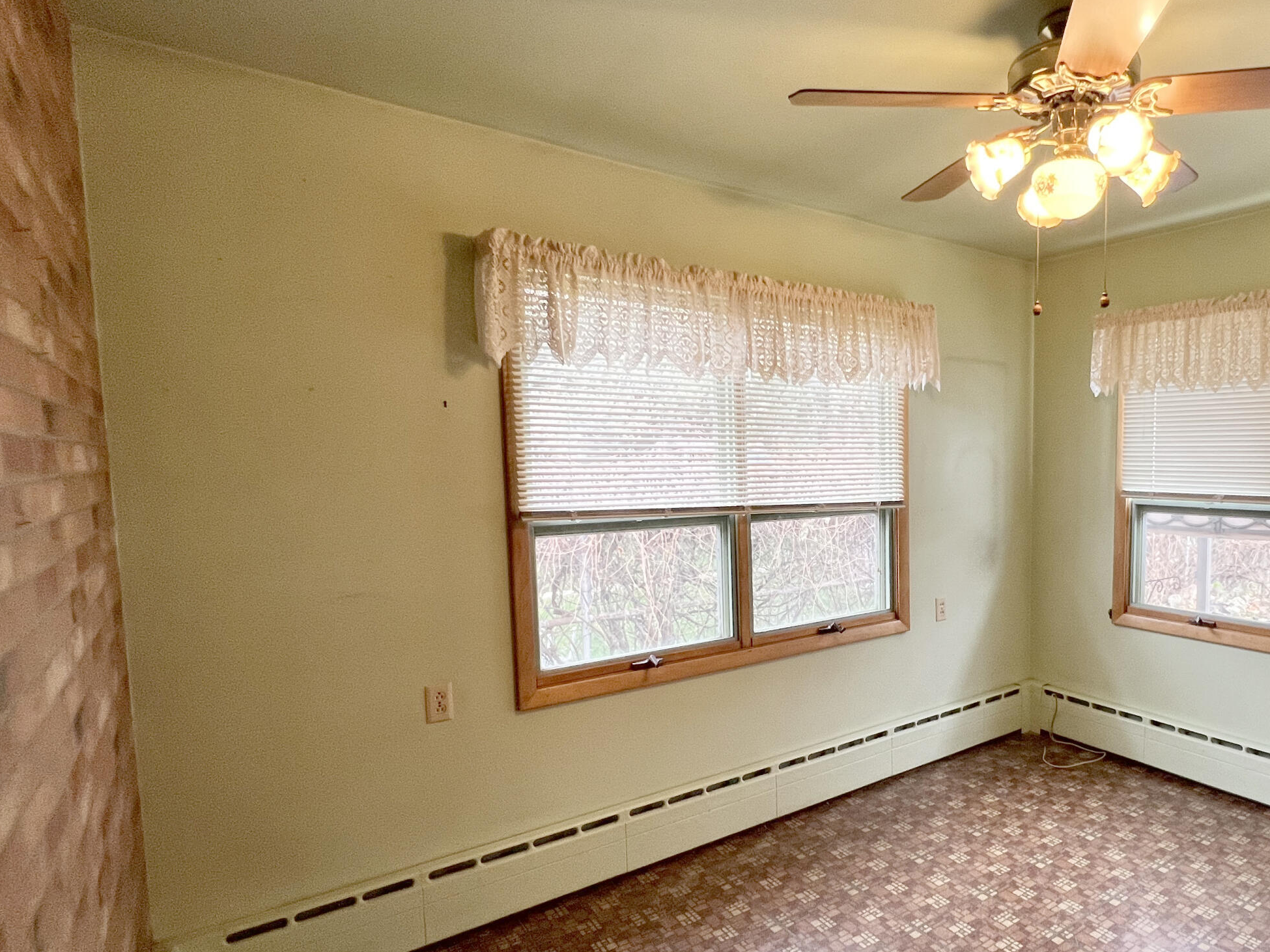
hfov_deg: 77.8
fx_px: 734
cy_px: 527
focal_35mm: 20
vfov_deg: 65.8
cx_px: 892
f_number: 1.8
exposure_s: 1/120
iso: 200
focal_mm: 1.57
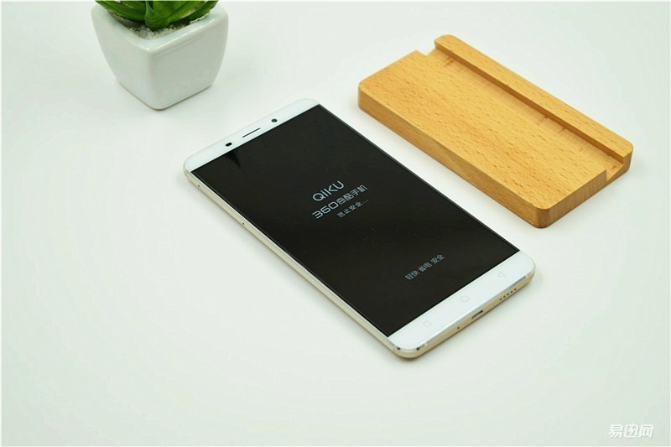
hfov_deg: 28.1
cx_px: 336
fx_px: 1342
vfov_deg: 18.9
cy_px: 224
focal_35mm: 72
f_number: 7.1
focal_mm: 48
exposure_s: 1/200
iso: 180
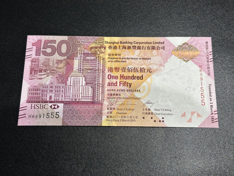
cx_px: 117
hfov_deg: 39.7
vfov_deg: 30.3
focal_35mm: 48
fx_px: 324
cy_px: 88
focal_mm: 6.86
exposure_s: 1/50
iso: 100
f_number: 1.78
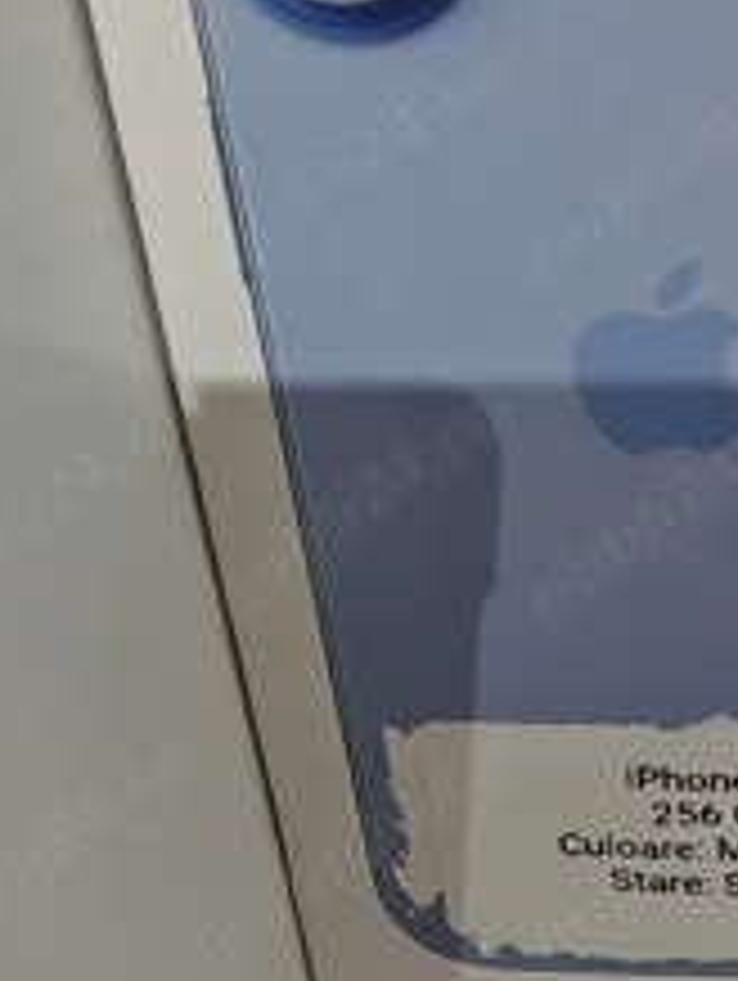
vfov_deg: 41.6
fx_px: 1248
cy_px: 238
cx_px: 513
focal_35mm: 44
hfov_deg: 32.6
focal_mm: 1.82
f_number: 2
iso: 400
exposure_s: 1/50
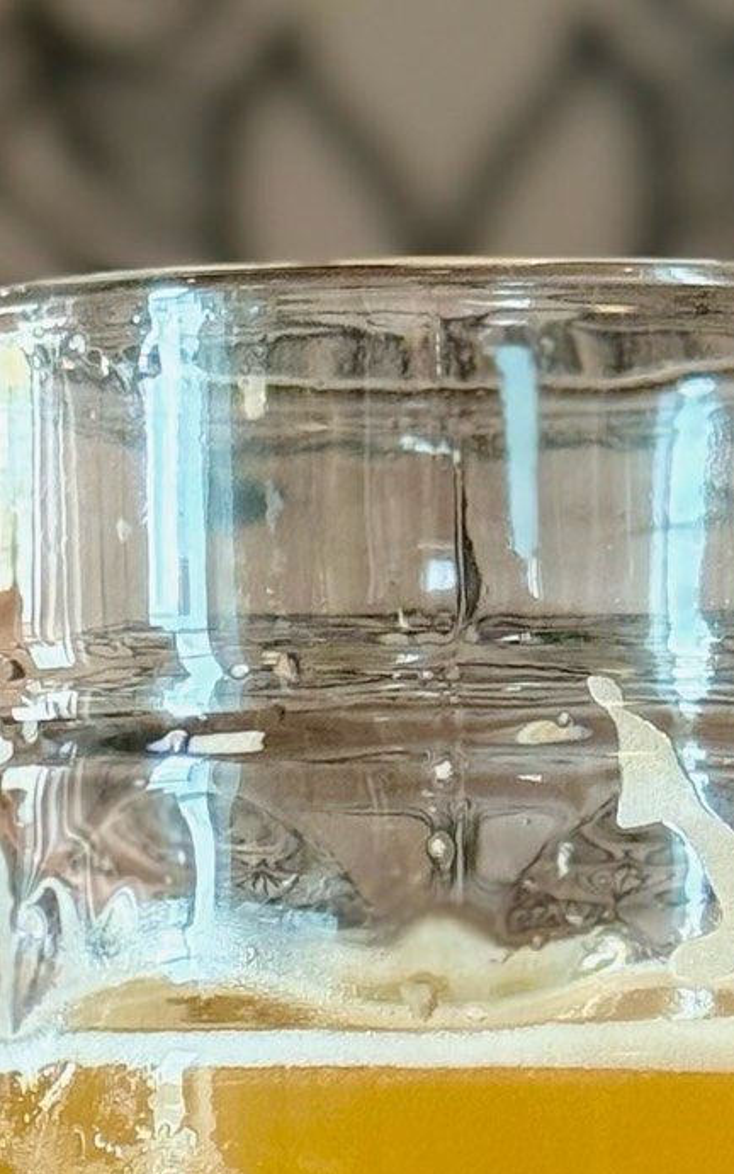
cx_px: 243
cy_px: 985
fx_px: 6432
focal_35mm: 201
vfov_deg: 10.4
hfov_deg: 6.5
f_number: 1.78
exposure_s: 1/50
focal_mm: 6.76
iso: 160
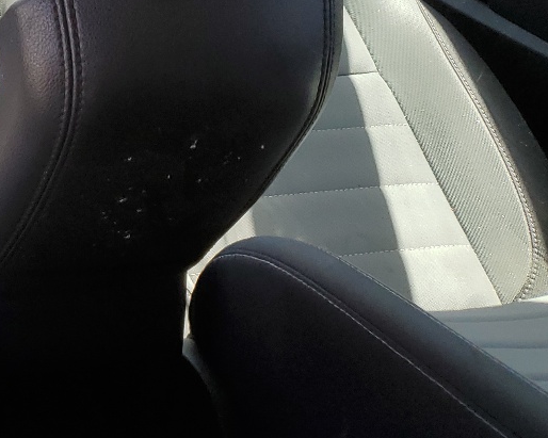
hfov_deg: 20.7
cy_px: -83
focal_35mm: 79
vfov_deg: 18.4
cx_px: -267
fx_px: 1281
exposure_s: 1/357
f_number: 1.5
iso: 50
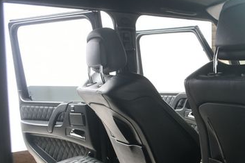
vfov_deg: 26.8
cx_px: 219
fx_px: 333
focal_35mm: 49
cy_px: 138
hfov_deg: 37.8
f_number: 5
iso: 100
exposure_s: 1/160
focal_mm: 18
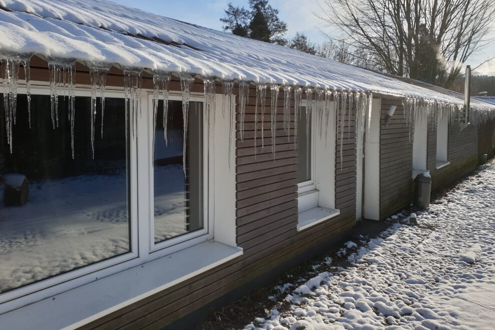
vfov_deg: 46.2
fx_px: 385
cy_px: 141
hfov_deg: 65.5
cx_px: 252
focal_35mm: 28
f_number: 2.4
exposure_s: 1/1453
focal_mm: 4.3
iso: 50
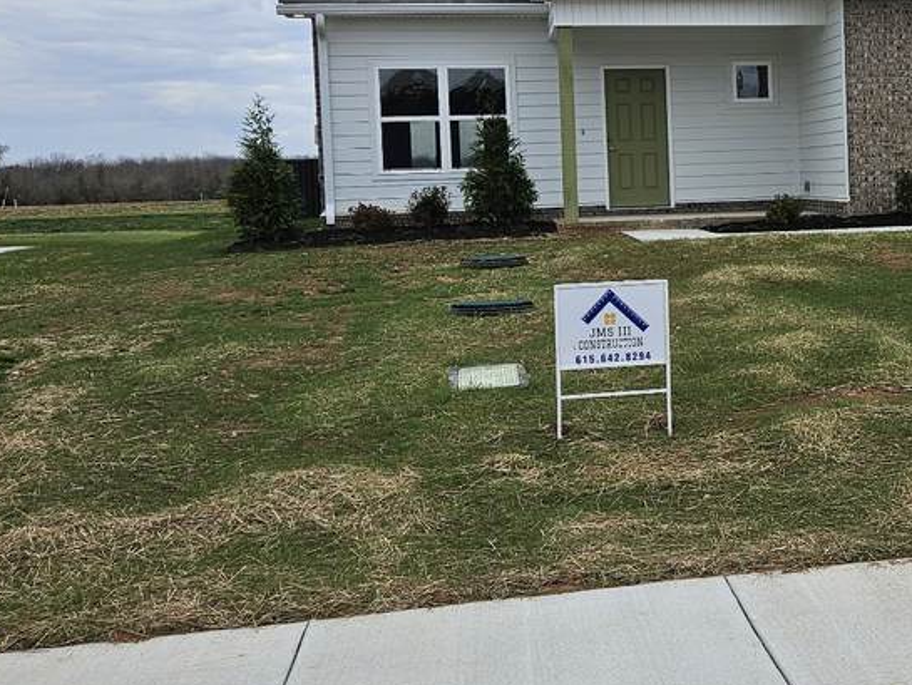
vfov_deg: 26.9
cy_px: 226
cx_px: 837
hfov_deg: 33.5
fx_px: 1423
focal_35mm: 54
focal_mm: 5.4
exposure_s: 1/1410
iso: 25
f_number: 1.8
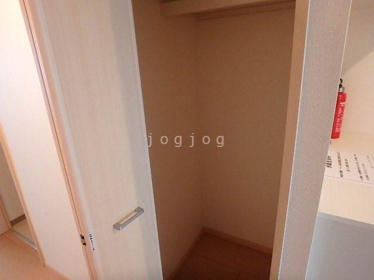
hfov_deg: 79.0
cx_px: 187
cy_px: 140
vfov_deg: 63.4
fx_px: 227
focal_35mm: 21
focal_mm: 3.7
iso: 500
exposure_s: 1/30
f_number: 3.5
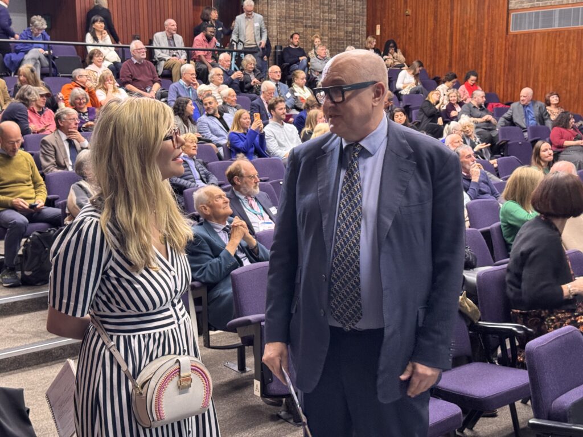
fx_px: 808
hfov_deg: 39.7
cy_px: 218
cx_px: 292
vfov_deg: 30.3
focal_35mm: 48
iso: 400
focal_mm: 6.76
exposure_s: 1/33
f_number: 1.78
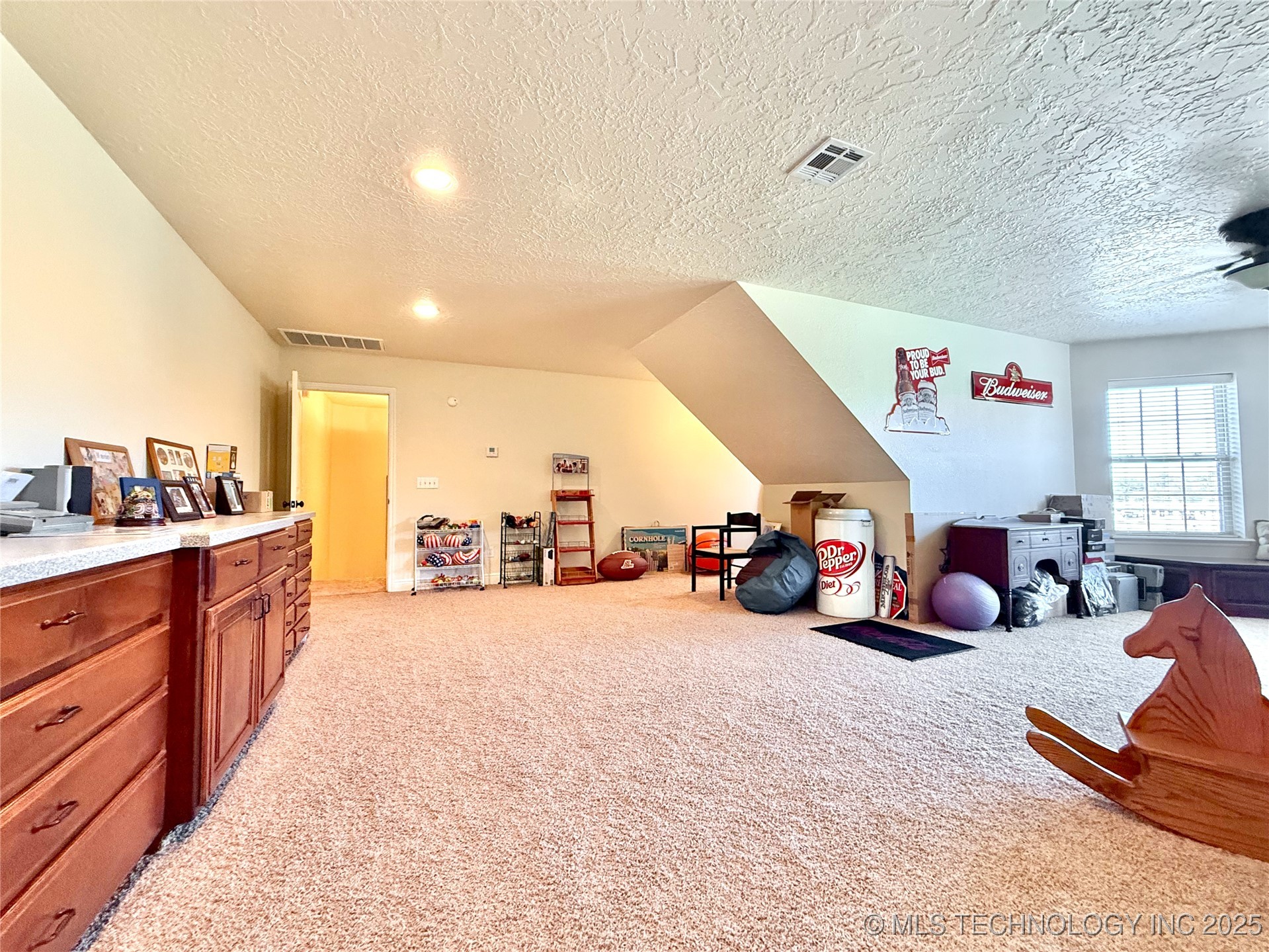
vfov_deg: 85.7
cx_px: 634
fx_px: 513
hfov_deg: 102.1
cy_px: 476
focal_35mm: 14
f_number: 2.2
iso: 500
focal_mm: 2.22
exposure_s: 1/60
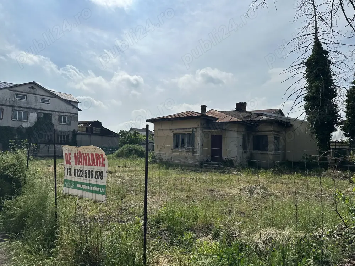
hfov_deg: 71.6
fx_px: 246
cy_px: 133
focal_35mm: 24
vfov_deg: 56.8
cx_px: 178
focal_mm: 6.86
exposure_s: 1/18519
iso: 80
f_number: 1.78
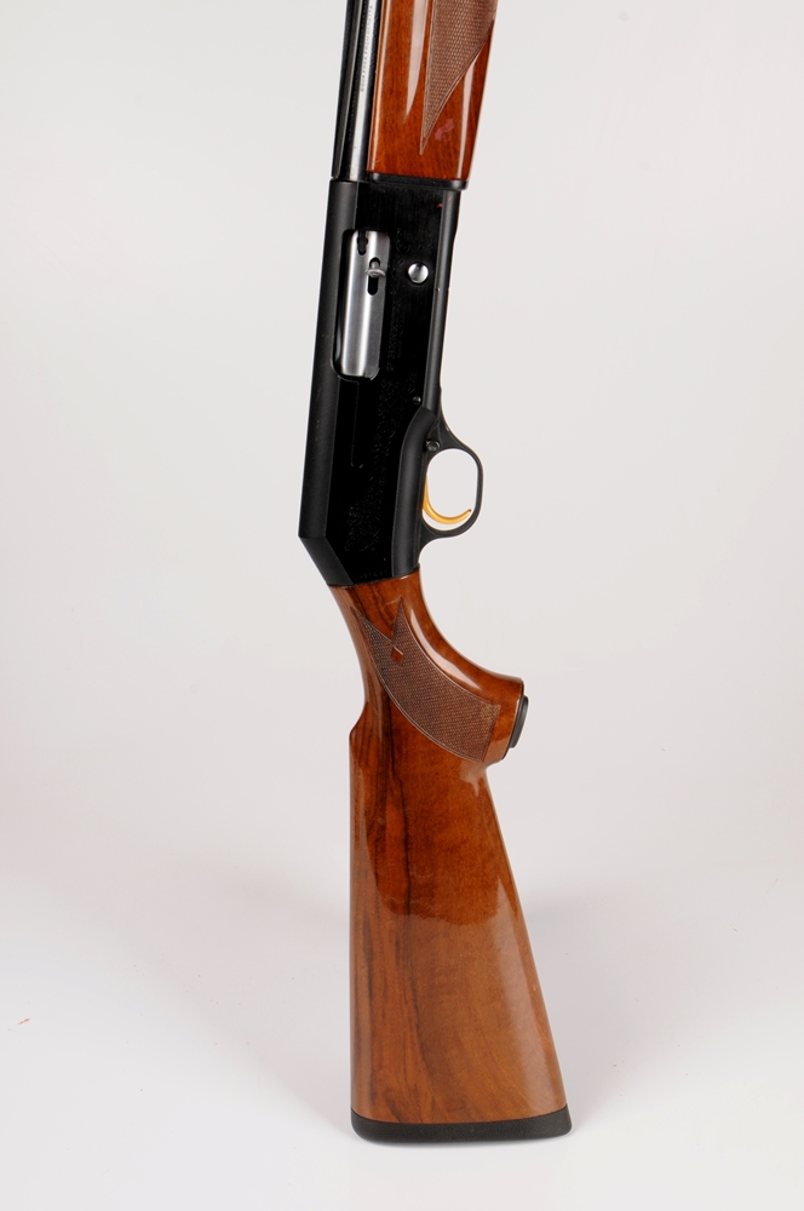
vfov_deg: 41.2
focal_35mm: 48
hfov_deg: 28.0
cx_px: 402
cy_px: 606
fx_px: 1612
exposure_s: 1/250
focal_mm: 32
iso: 200
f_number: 13
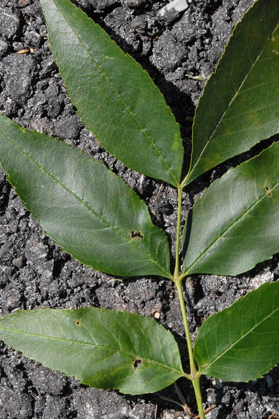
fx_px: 1290
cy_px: 193
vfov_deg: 18.4
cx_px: 159
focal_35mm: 111
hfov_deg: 12.3
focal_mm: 46
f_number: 10
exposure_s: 1/400
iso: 400
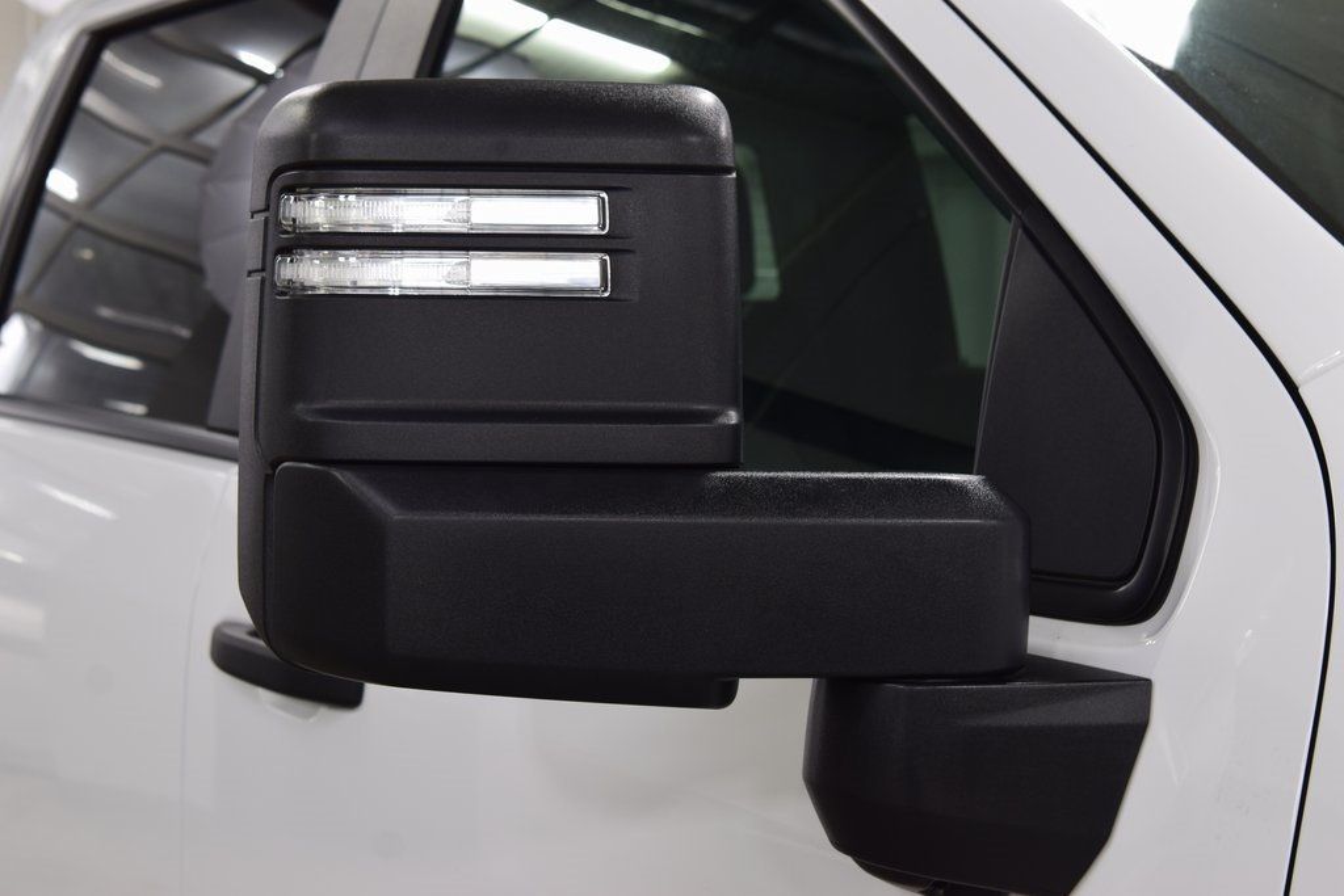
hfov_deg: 35.0
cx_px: 672
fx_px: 2128
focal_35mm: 57
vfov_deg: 23.8
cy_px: 448
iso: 400
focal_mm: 38
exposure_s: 1/15
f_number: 6.3
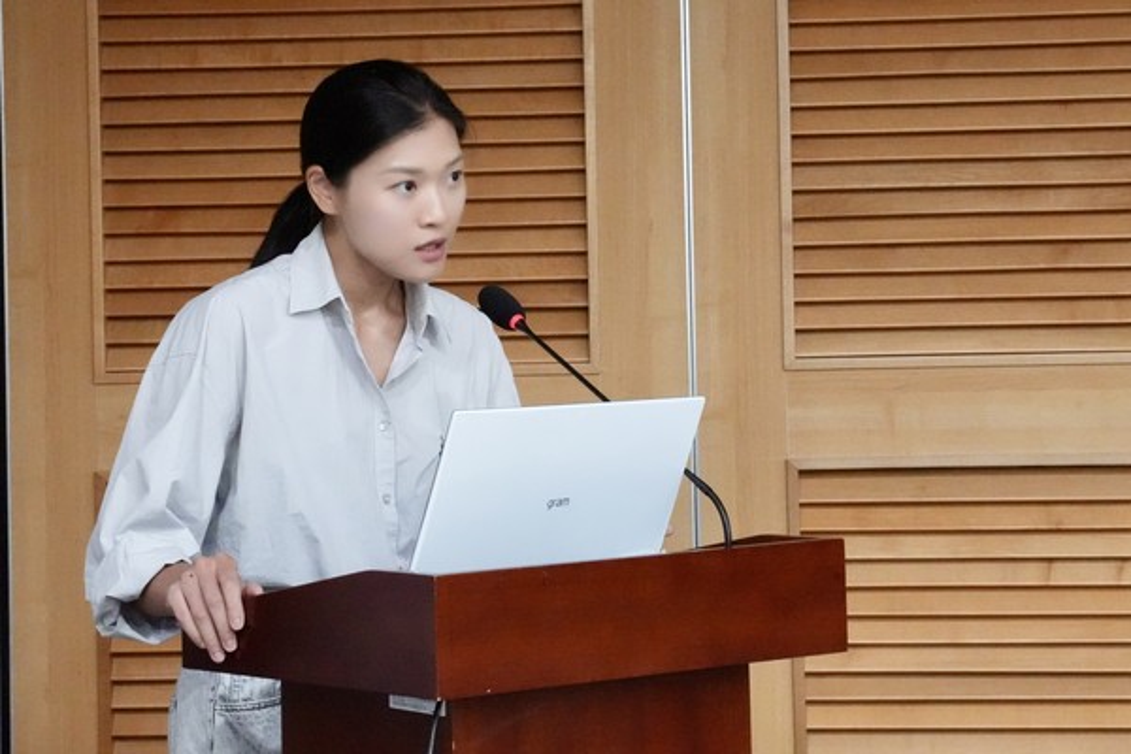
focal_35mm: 69
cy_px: 377
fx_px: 2168
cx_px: 566
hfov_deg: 29.2
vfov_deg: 19.7
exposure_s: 1/80
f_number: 20
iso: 12800
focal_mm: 69
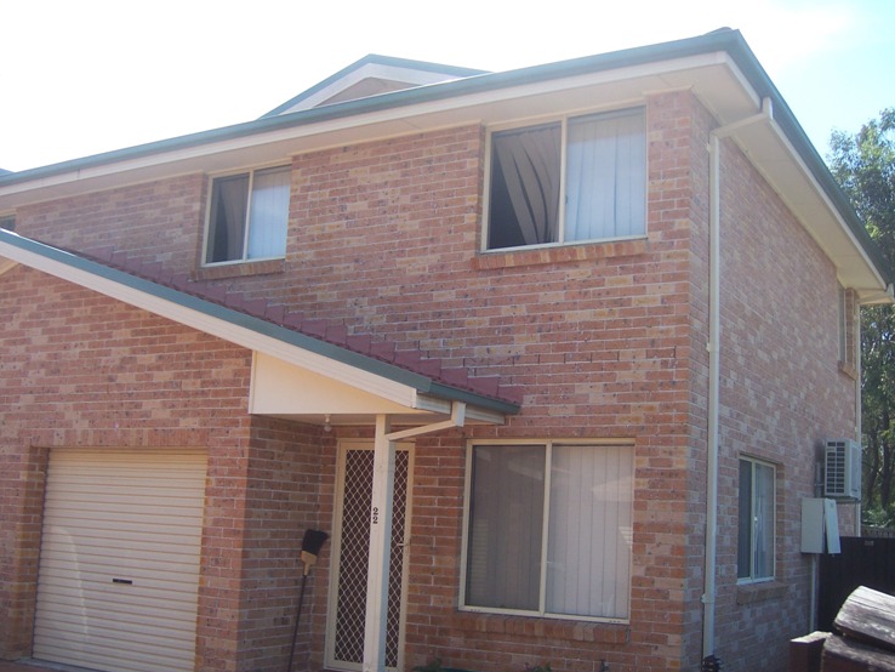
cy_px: 355
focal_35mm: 39
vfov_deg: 36.8
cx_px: 448
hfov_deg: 47.8
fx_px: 1009
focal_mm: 6.2
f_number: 2.8
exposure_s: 1/500
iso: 80
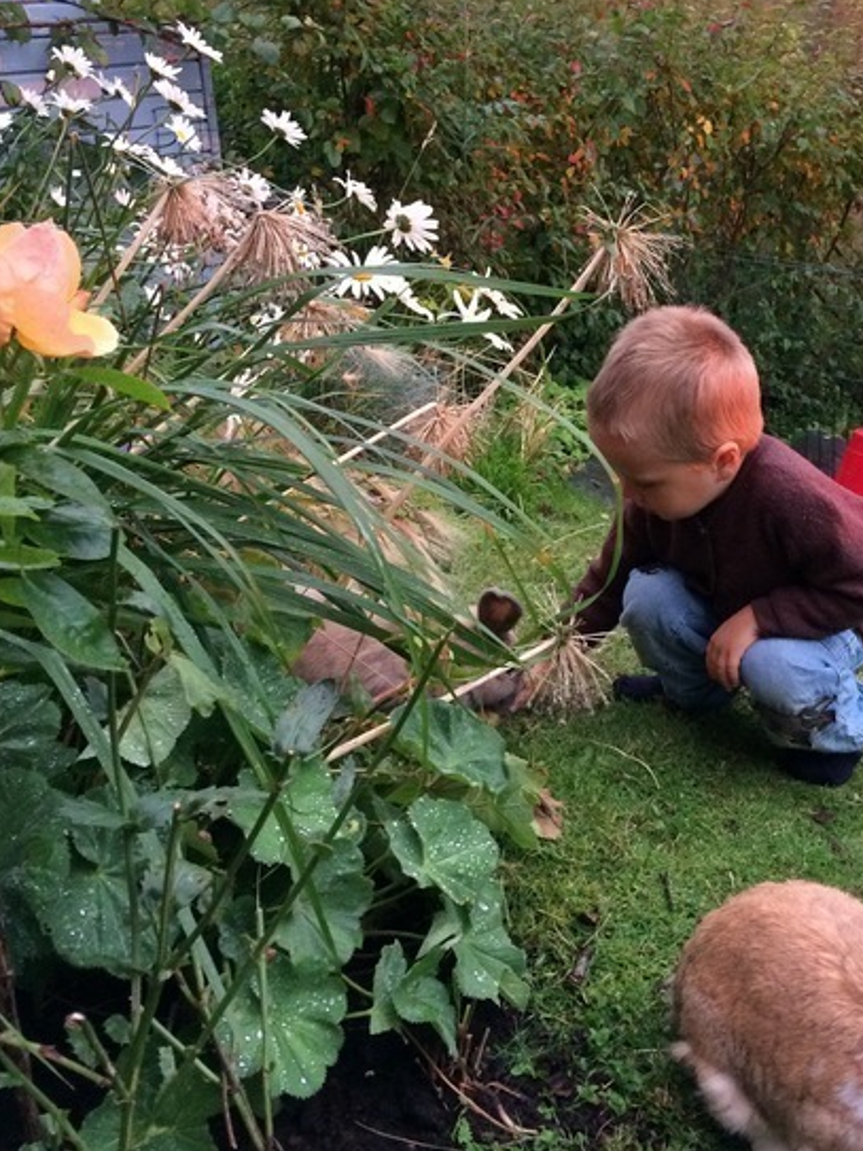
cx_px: 600
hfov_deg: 34.7
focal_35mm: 41
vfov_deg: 45.8
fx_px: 1363
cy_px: 557
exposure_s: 1/33
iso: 250
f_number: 2.2
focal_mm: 4.15
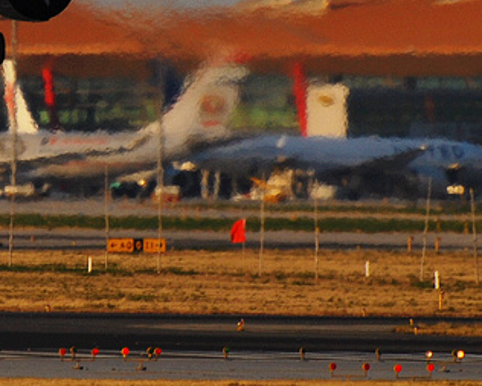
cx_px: -76
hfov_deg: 1.4
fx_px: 19079
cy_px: -44
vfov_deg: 1.2
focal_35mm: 1337
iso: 100
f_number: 7.1
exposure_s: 1/640
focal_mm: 300
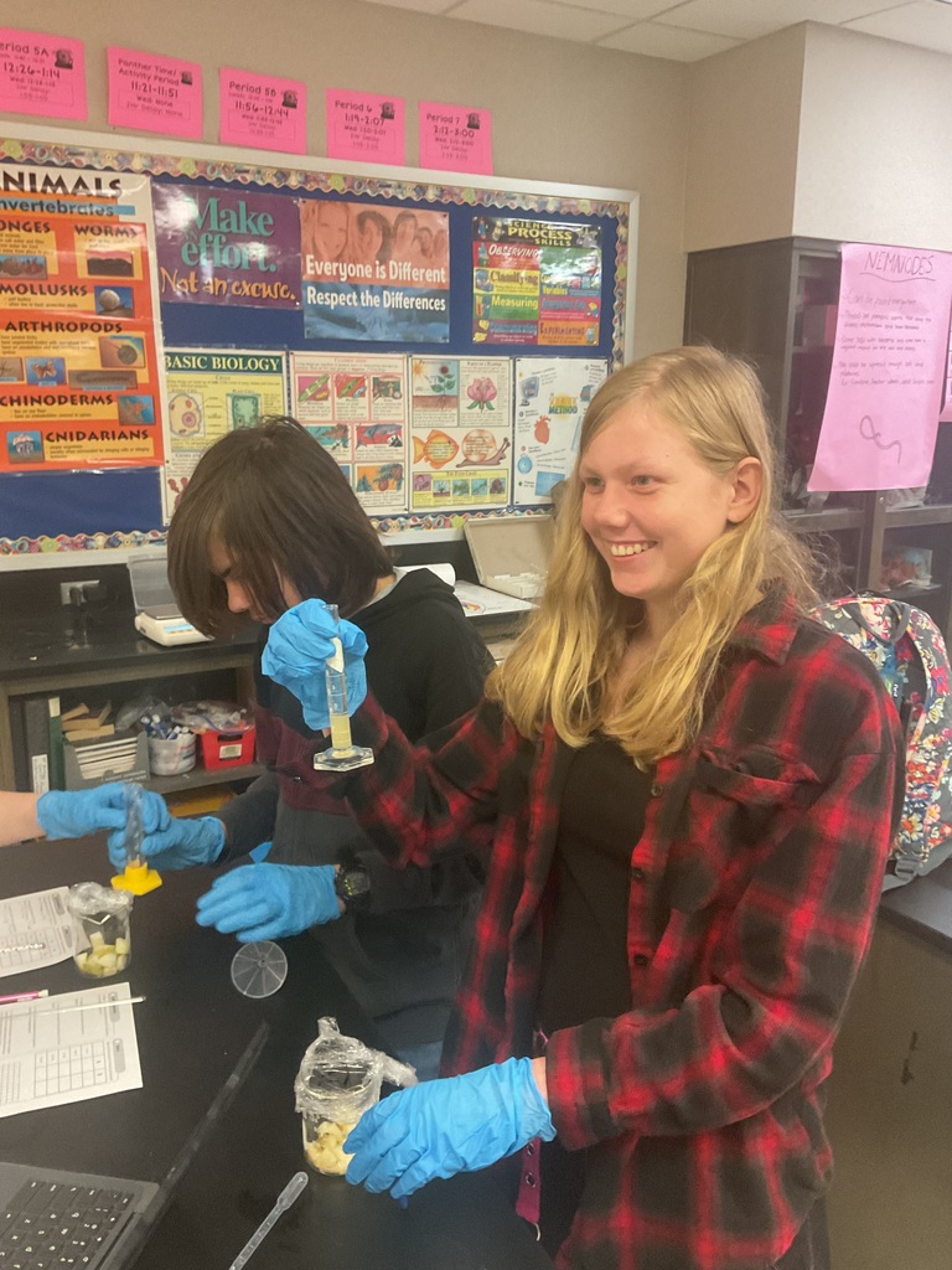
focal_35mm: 29
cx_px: 476
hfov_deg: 48.2
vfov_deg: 61.7
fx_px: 1063
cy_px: 635
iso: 200
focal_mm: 3
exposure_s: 1/60
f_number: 1.8
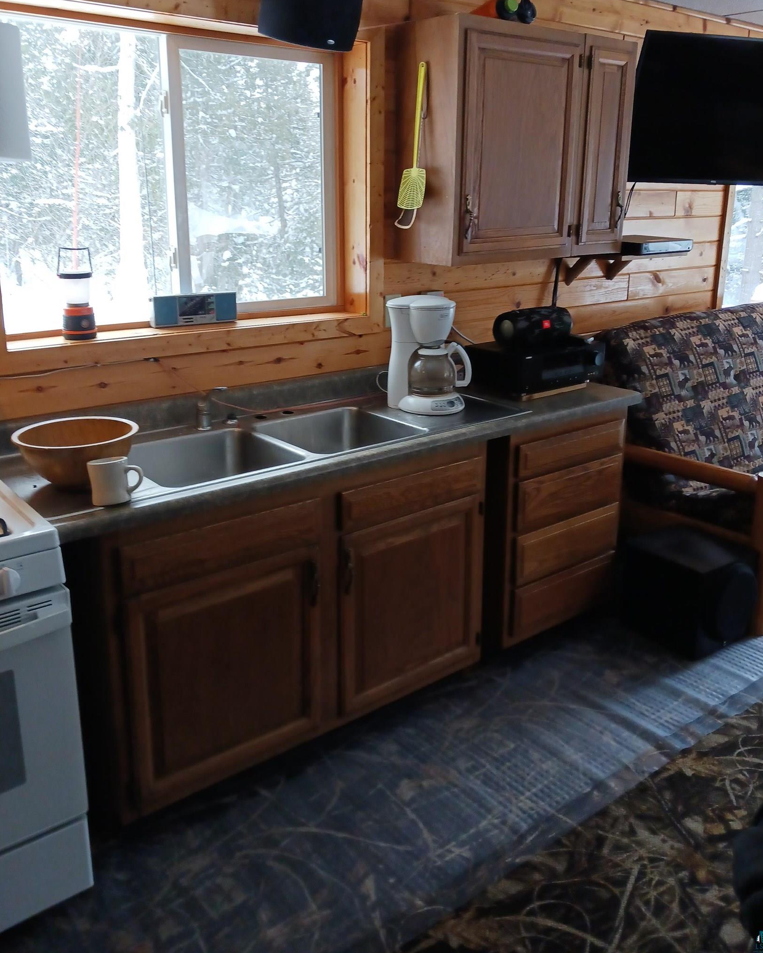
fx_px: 847
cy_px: 412
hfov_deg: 48.5
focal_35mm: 30
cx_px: 369
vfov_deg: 58.6
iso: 160
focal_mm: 4
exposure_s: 1/50
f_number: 1.8
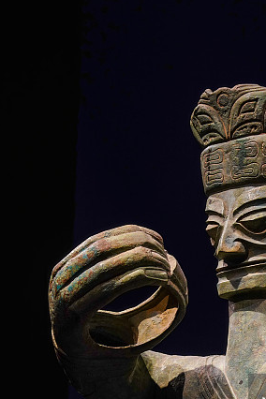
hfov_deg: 7.0
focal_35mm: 197
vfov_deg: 10.4
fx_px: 2183
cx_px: 207
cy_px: 229
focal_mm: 105
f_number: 6.3
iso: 1000
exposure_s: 1/20
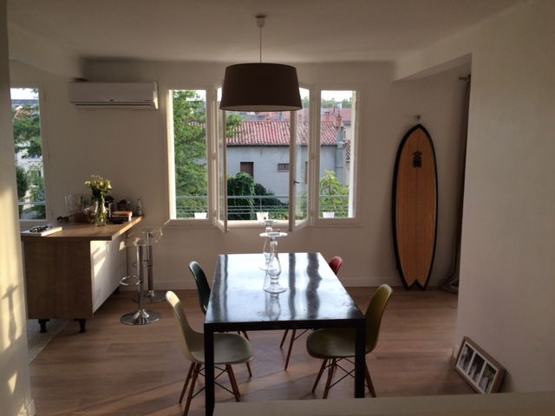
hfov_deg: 61.7
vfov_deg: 48.2
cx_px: 278
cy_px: 208
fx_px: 465
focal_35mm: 29
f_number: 2.2
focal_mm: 4.15
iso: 50
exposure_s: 1/120
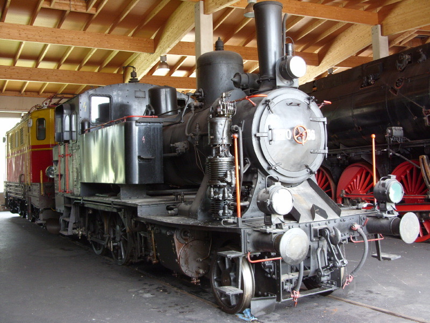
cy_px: 162
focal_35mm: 38
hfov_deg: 49.0
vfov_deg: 37.7
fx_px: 472
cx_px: 215
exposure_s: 1/30
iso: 100
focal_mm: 6.3
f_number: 2.8
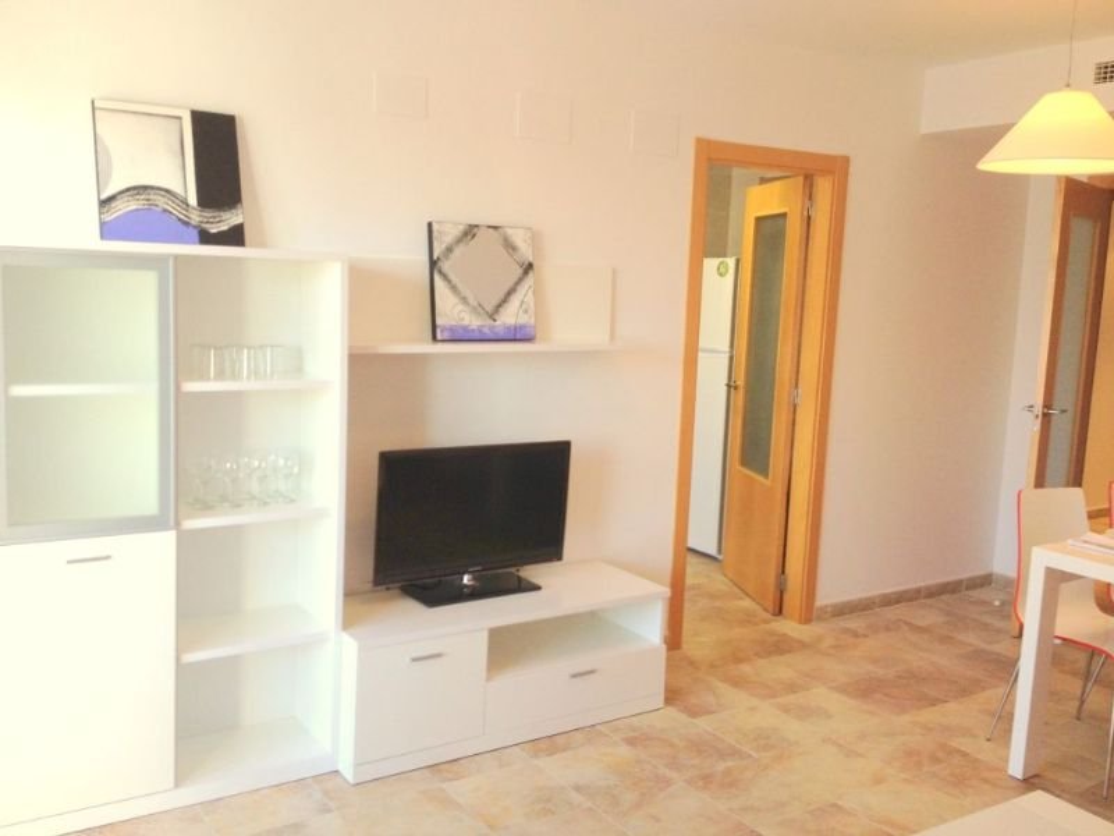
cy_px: 418
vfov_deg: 40.7
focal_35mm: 35
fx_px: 1126
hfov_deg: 52.6
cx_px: 557
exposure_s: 1/120
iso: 100
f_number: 2.4
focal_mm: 4.28
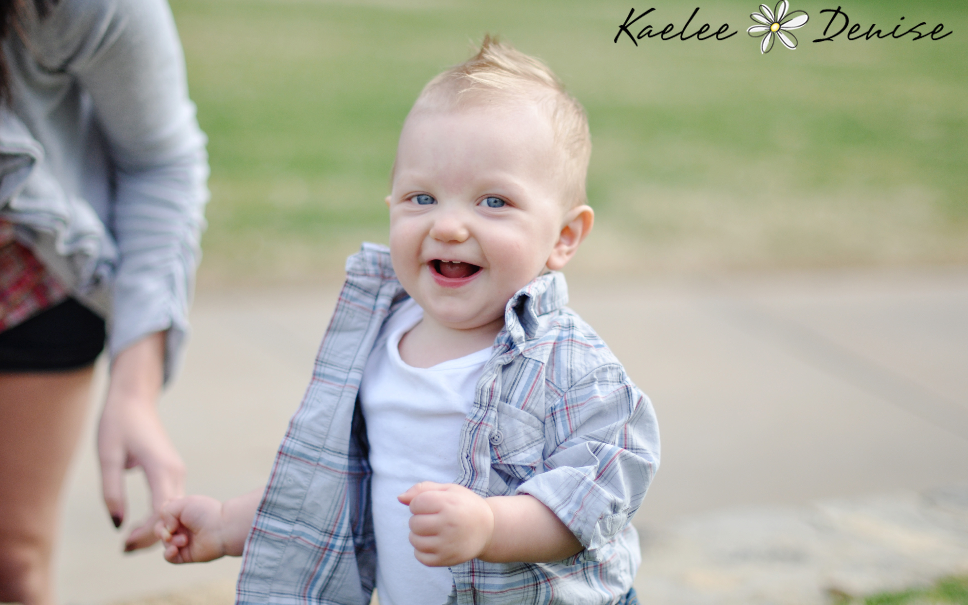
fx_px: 2031
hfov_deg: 26.8
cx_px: 486
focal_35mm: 77
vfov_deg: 16.9
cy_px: 303
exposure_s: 1/4000
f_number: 1.4
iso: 200
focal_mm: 50
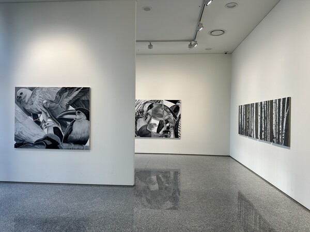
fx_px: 215
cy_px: 116
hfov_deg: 71.6
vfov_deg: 56.8
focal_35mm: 24
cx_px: 155
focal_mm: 6.86
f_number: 1.78
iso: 64
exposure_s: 1/188
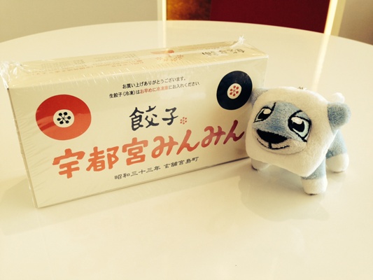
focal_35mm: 33
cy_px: 140
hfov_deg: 55.3
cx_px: 186
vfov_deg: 43.0
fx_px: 356
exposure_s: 1/152
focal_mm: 4.12
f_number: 2.4
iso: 50
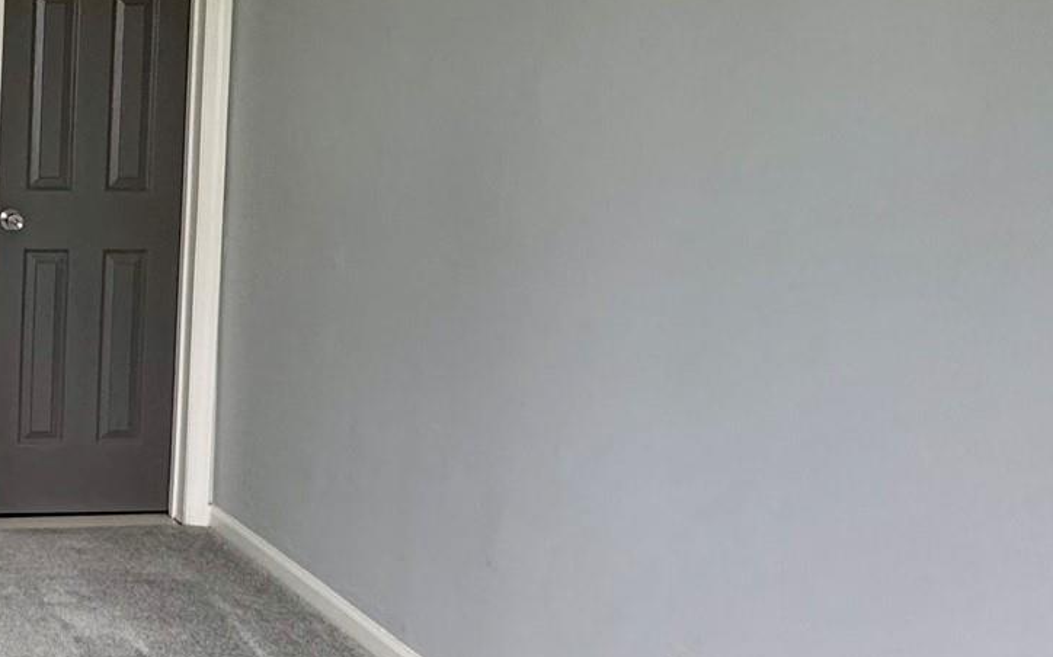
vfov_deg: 30.0
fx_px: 1205
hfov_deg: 35.6
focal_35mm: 42
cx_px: -247
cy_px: 154
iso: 250
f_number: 2.2
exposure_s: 1/99
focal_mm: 2.22
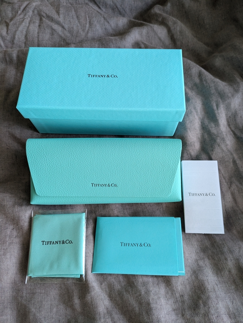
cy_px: 162
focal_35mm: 25
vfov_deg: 69.4
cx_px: 122
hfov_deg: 54.9
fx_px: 234
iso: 214
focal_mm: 5.43
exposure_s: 1/60
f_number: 1.89
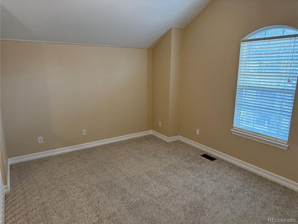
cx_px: 149
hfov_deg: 71.6
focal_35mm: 24
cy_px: 112
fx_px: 207
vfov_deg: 56.8
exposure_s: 1/60
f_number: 1.78
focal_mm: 6.76
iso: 125
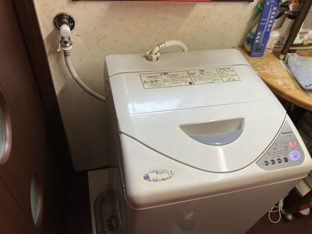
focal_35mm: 28
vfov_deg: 49.7
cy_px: 117
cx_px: 156
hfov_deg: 63.4
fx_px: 252
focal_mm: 3.99
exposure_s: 1/60
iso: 50
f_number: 1.8
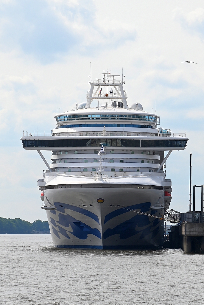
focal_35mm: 120
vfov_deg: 17.0
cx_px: 102
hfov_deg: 11.4
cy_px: 152
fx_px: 1018
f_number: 5.6
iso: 100
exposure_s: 1/500
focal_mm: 120
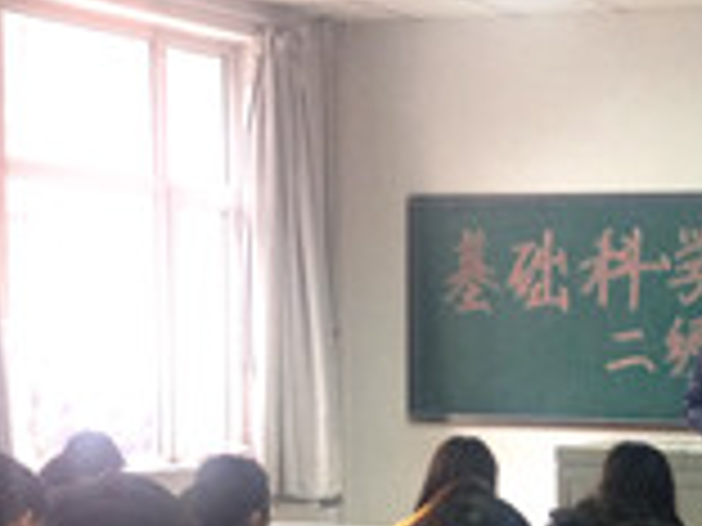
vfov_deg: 13.1
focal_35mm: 112
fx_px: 2271
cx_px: 756
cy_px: 515
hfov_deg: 17.0
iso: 125
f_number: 2.4
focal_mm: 4.28
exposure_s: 1/20
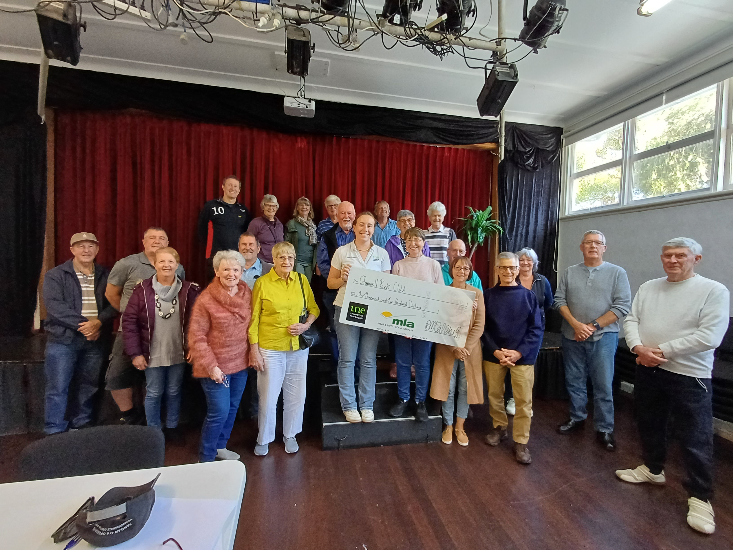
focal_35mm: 16
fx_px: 339
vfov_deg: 78.1
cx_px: 366
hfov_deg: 94.5
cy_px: 275
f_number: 2.2
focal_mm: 1.64
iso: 200
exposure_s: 1/33
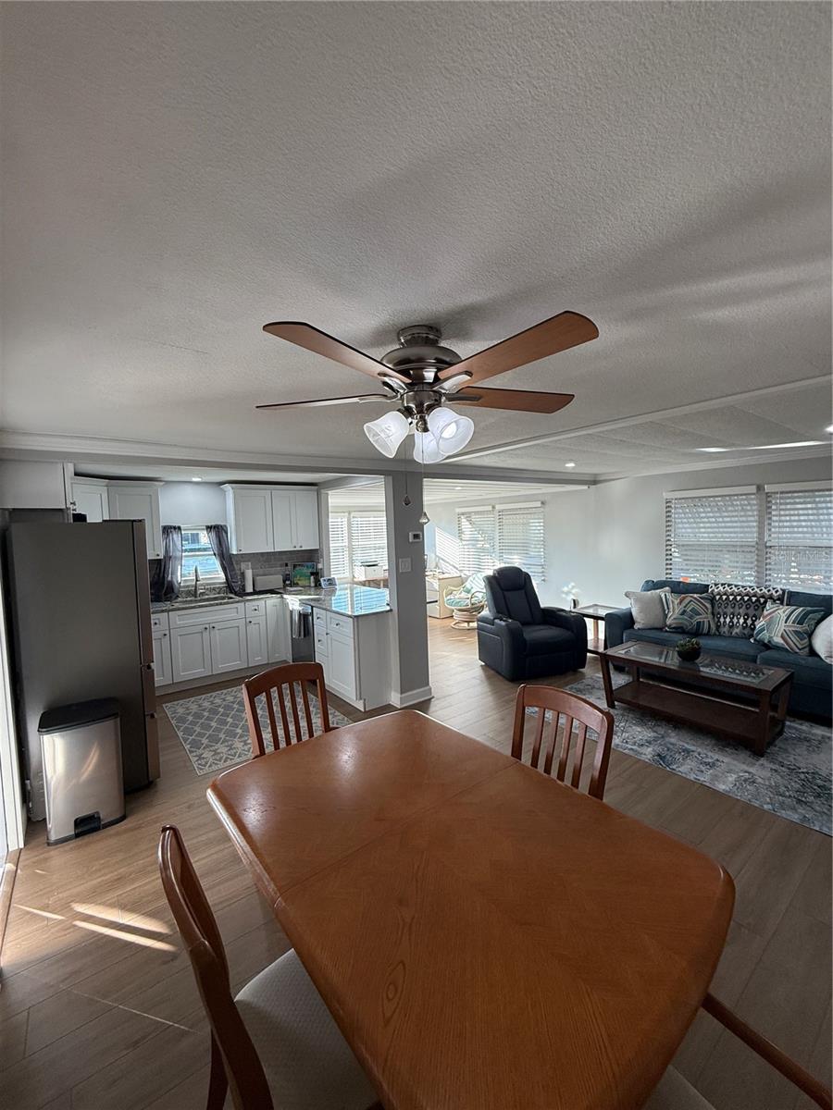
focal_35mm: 14
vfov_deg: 102.1
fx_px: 449
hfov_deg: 85.7
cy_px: 555
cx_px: 416
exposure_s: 1/120
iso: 80
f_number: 2.2
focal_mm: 2.22
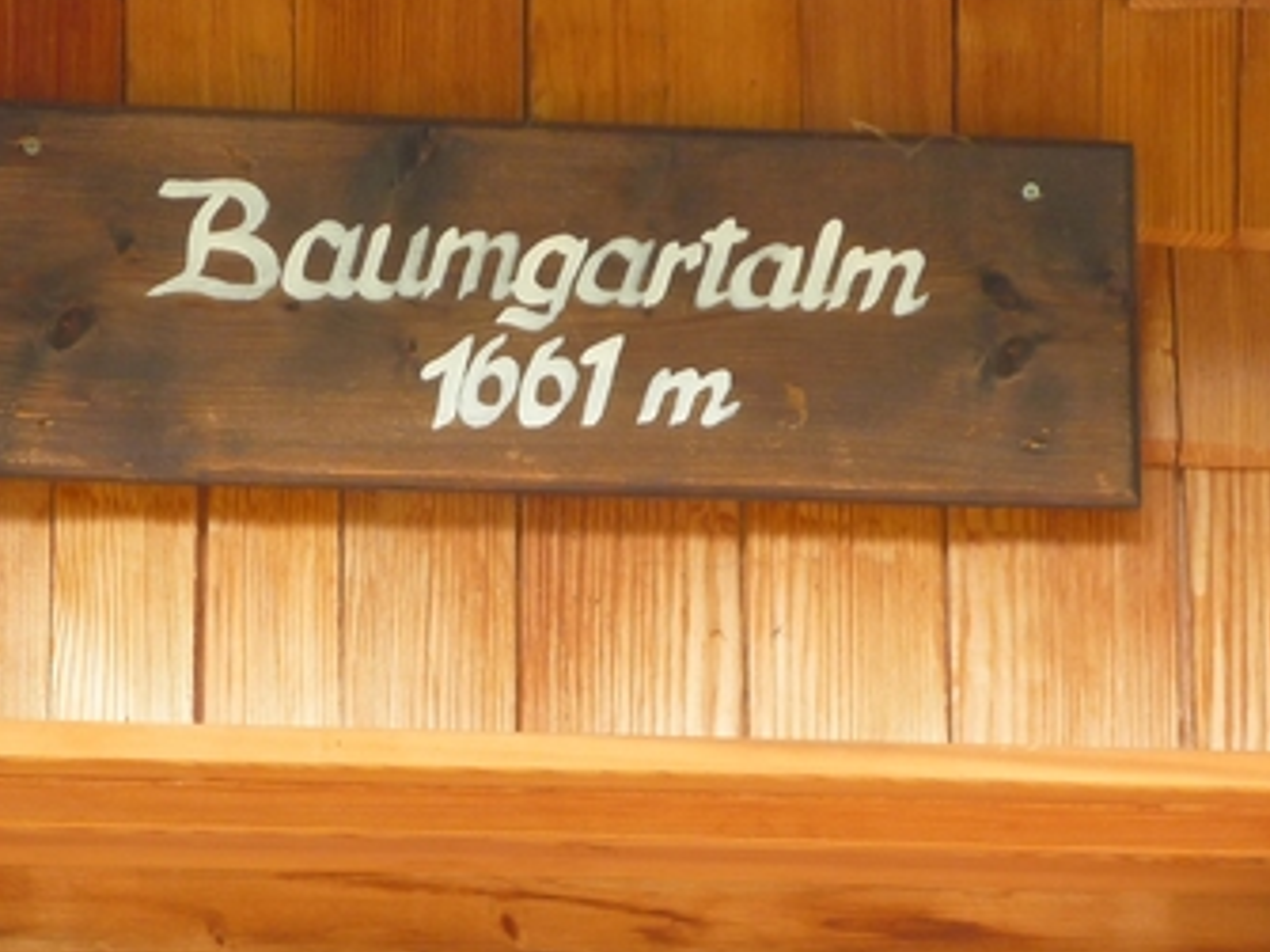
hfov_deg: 11.0
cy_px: 588
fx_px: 6565
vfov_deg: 8.3
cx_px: 550
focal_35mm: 179
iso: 160
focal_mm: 16.5
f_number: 5.1
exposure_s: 1/60
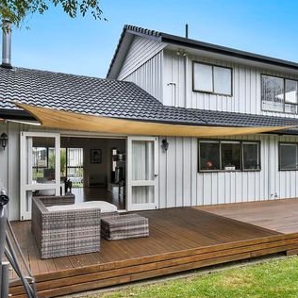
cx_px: 217
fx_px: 302
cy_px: 179
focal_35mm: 31
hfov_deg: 50.7
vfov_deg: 52.2
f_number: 13
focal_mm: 15
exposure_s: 1/160
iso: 800
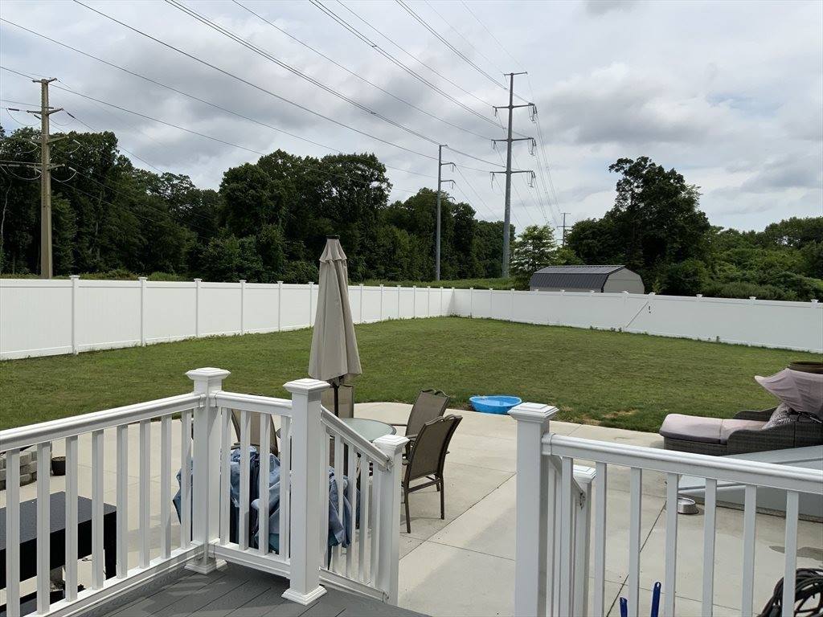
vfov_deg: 48.2
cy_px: 308
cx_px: 412
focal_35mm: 29
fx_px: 689
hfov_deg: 61.7
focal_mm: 3
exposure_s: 1/2959
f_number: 1.8
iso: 16
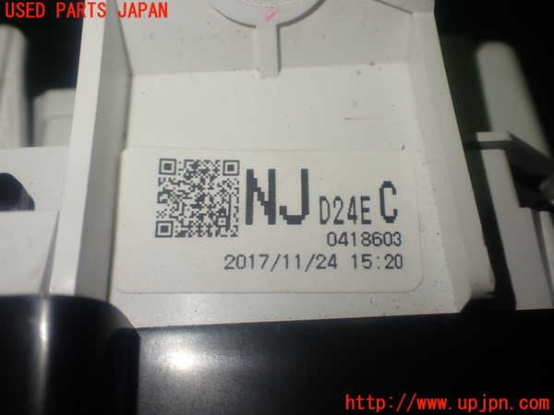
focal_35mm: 41
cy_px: 208
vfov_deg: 35.1
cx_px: 277
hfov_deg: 45.8
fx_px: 656
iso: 100
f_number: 2.8
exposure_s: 1/125
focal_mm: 7.31
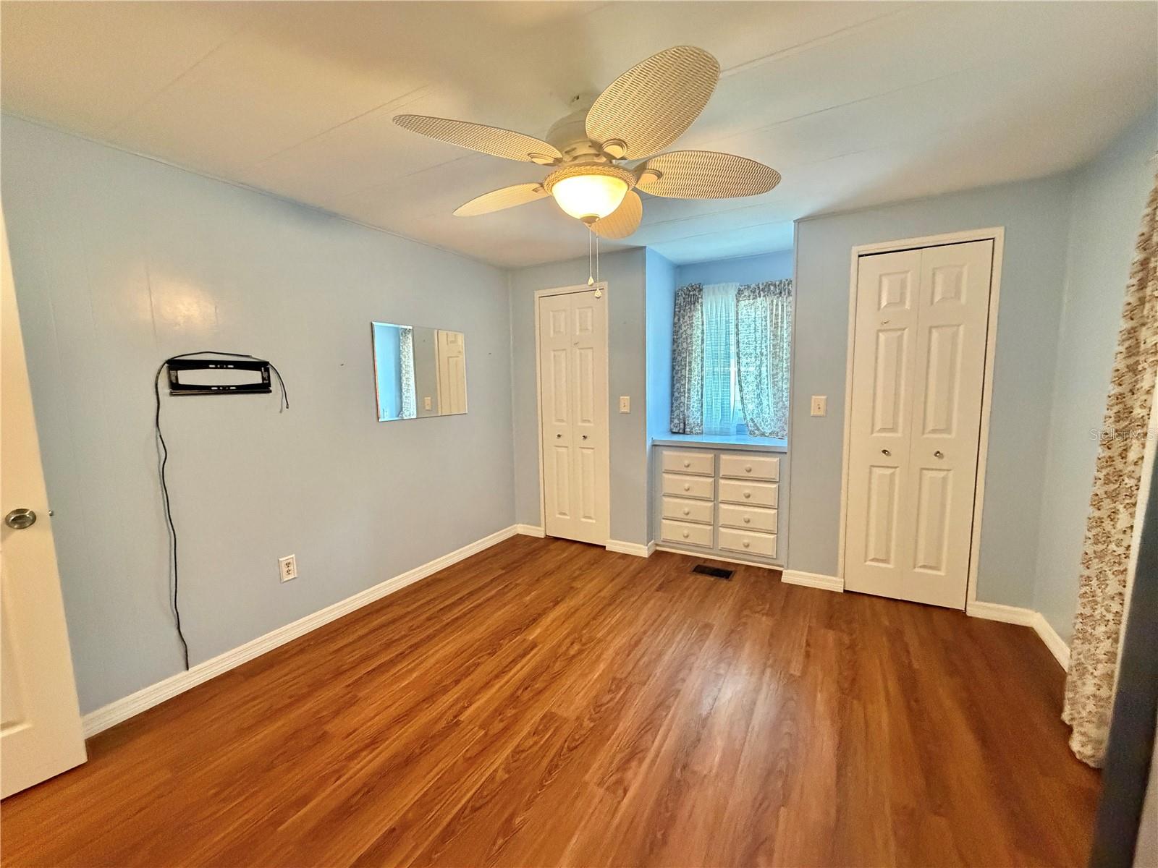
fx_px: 468
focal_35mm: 14
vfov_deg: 85.7
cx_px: 579
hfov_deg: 102.1
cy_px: 434
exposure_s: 1/60
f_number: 2.2
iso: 640
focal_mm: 2.22
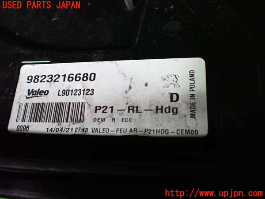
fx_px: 230
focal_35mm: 30
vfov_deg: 46.8
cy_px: 100
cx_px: 132
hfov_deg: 60.0
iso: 800
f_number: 2.3
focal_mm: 5.4
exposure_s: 1/80
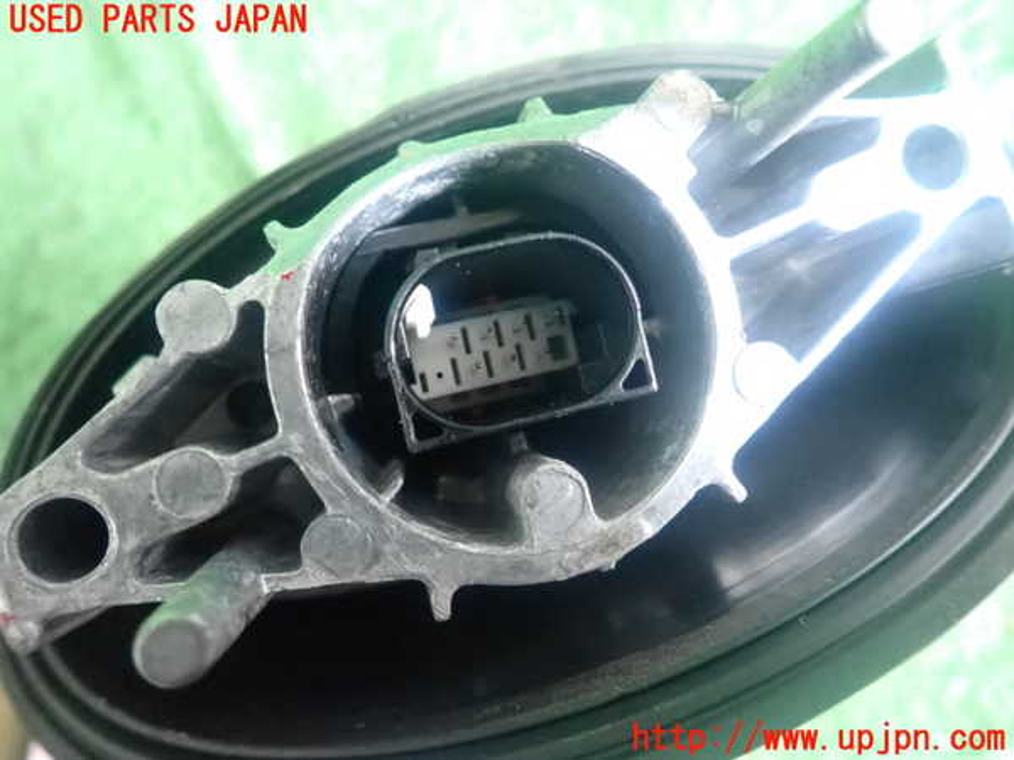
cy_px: 380
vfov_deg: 54.9
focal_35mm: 25
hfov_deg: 69.4
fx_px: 732
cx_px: 507
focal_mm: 4.5
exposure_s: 1/125
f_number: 2
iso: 2000
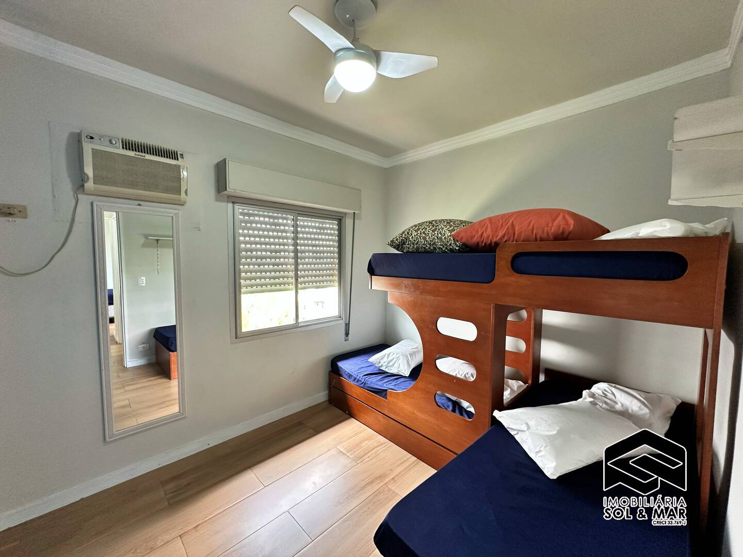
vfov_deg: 85.7
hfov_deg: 102.1
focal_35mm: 14
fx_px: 300
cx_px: 372
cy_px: 278
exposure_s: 1/60
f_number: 2.2
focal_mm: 2.22
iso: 200
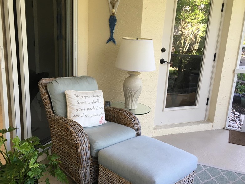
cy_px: 108
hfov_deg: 48.9
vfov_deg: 37.6
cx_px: 110
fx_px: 269
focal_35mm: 38
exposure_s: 1/30
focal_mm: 4.15
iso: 50
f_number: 2.2
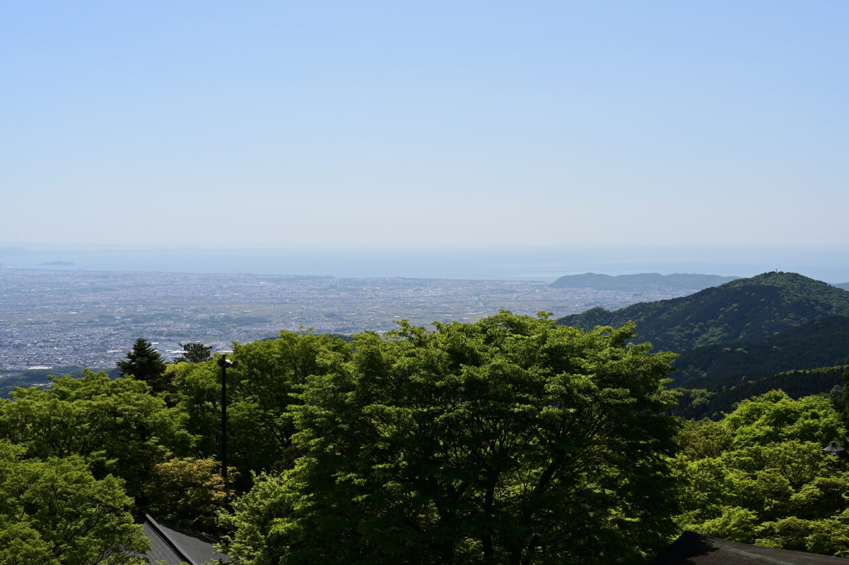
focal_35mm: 50
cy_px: 282
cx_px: 424
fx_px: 1179
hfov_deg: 39.6
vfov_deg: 27.0
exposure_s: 1/800
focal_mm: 50
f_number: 5.6
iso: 100
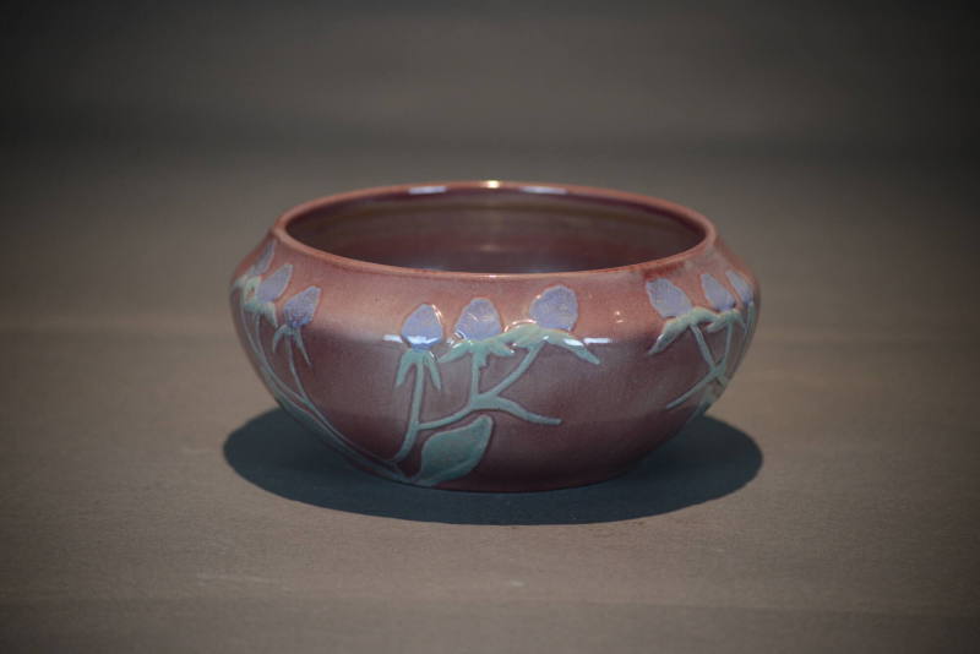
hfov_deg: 15.2
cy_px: 327
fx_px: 3676
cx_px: 490
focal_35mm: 135
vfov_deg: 10.2
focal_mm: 135
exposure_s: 1/160
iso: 1250
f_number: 4.5
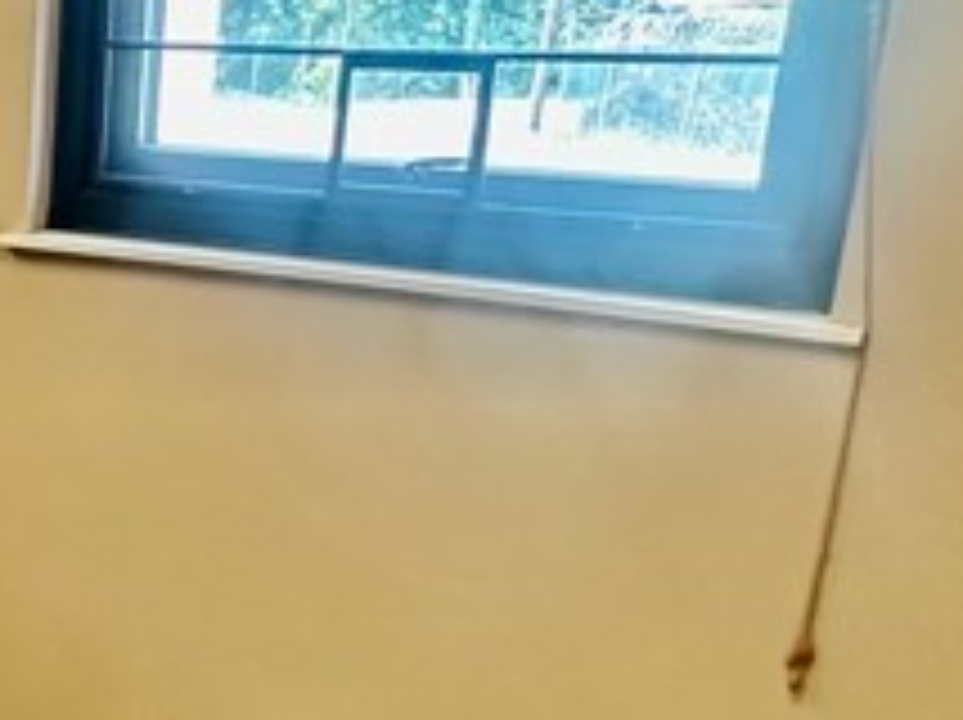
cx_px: -374
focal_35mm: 67
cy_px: 590
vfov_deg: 21.6
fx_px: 1862
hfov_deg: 24.3
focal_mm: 2.22
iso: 320
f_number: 2.2
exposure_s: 1/60
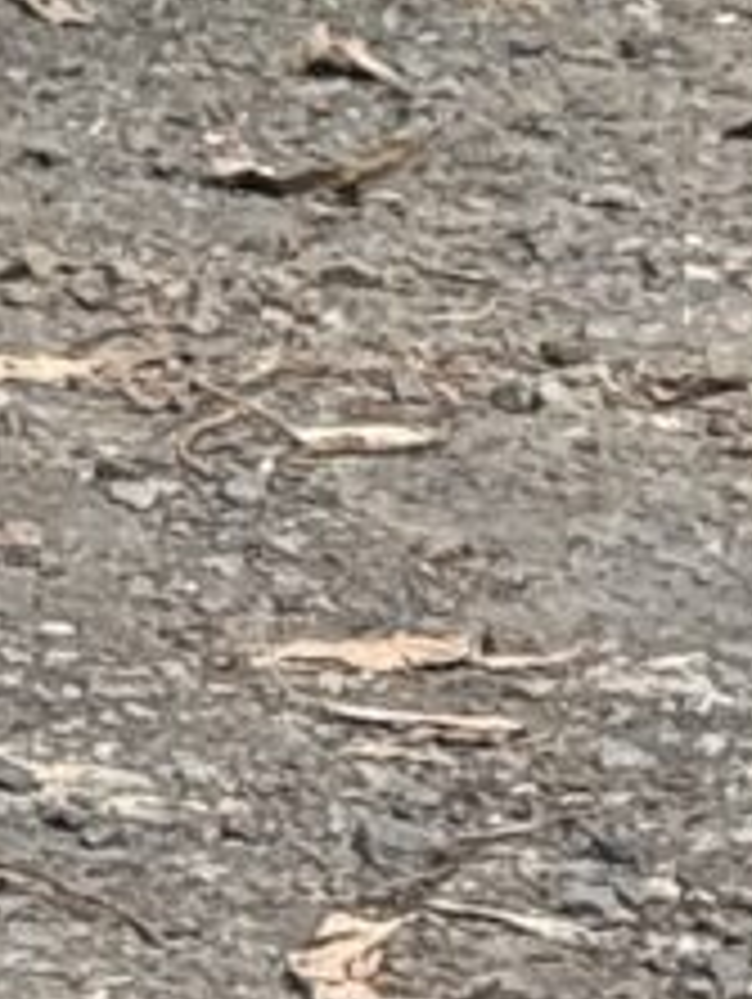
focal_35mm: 415
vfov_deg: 4.7
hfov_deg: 3.4
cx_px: -2423
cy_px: -1256
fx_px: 11998
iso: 100
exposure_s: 1/469
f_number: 1.78
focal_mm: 6.76
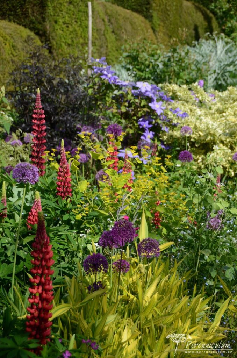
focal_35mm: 78
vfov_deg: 26.0
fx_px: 774
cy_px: 179
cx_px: 118
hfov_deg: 17.4
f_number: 4.8
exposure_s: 1/2000
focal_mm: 52
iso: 400
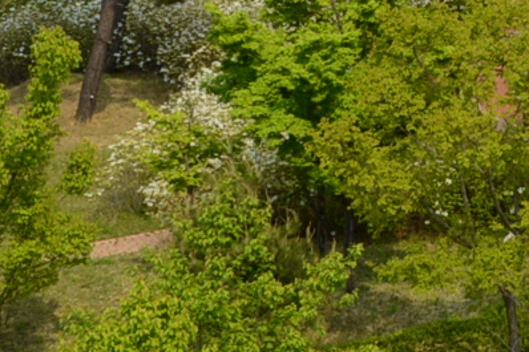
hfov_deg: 8.7
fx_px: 3275
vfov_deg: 6.1
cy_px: -238
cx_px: 1063
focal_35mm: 223
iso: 800
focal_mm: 36
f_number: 14
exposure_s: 1/800
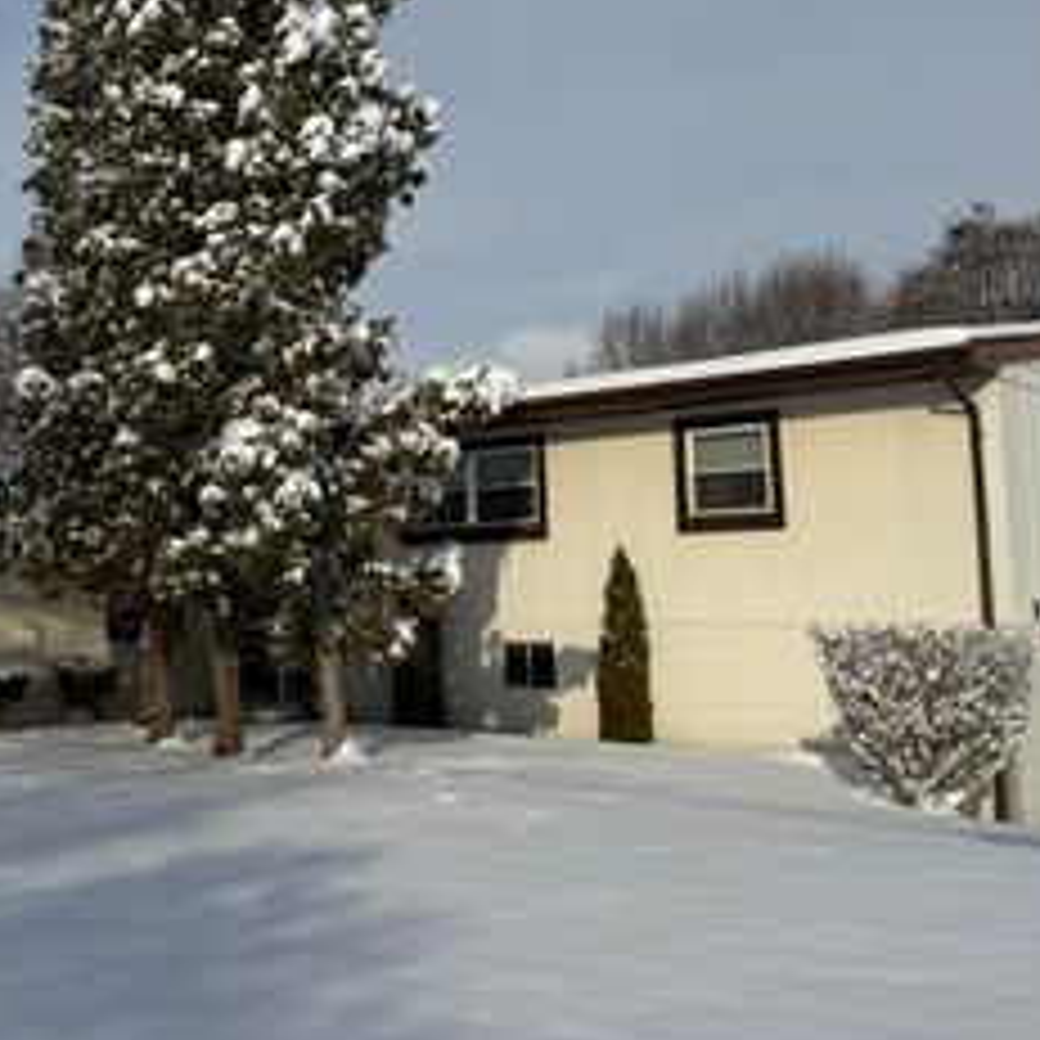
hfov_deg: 36.1
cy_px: 358
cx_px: 284
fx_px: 1564
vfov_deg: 36.5
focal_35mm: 46
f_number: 1.78
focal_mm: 6.76
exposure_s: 1/10309
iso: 80
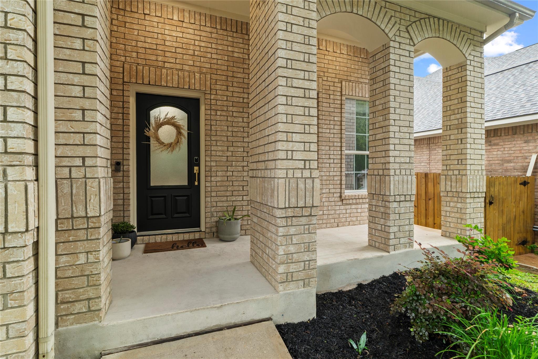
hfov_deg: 90.0
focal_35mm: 18
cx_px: 269
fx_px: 269
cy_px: 180
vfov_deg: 67.4
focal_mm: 12
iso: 250
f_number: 11
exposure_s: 1.6
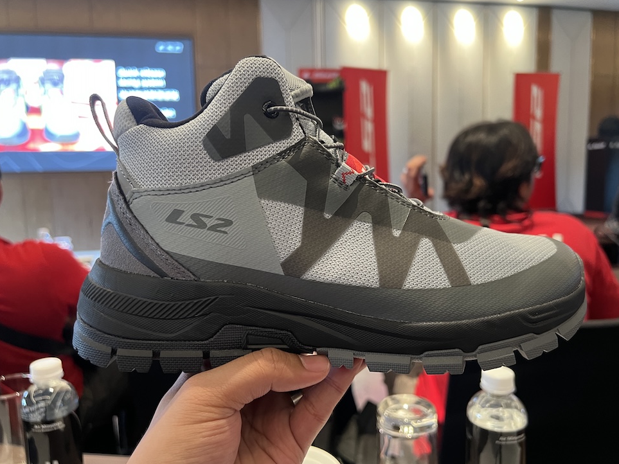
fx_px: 483
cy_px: 236
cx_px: 318
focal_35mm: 27
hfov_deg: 65.3
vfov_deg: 51.3
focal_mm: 5.7
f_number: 1.5
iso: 320
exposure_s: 1/60
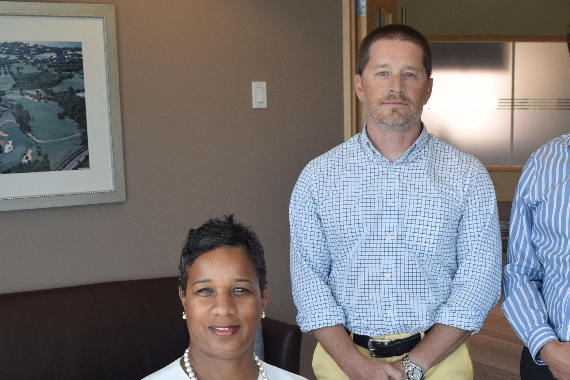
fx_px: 1013
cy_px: 347
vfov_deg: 20.8
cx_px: 400
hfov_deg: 31.1
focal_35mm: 64
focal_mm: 22
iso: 400
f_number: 6.3
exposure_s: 1/160
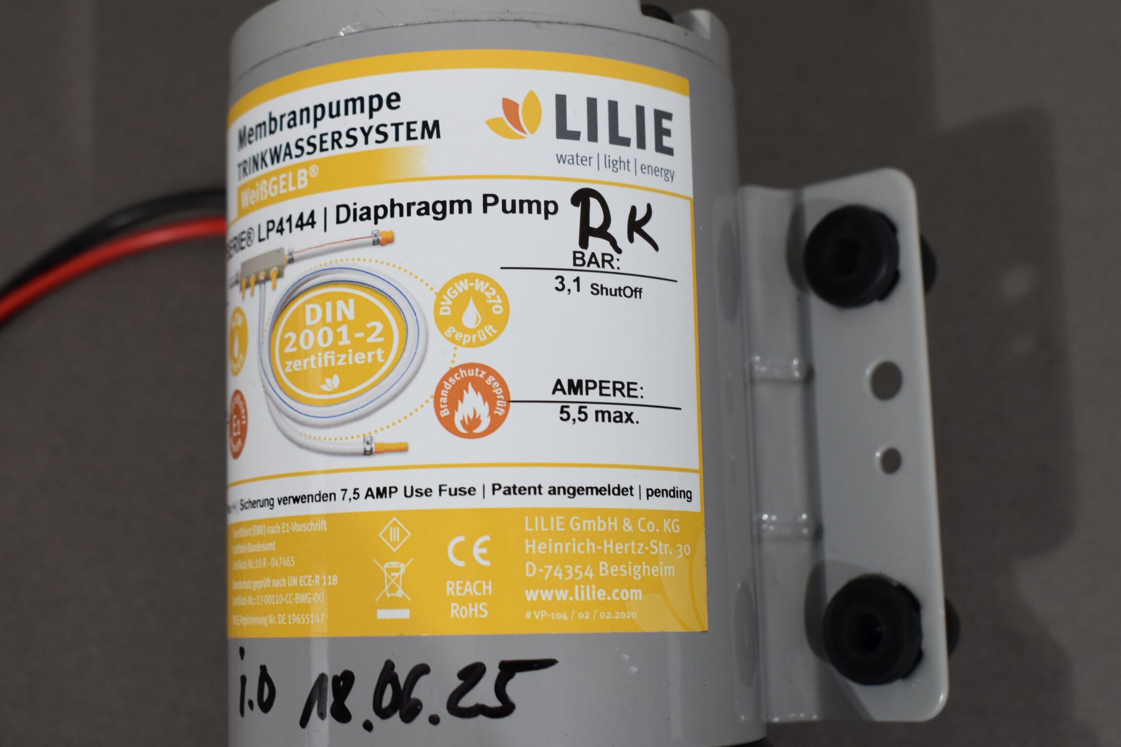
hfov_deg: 35.1
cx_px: 574
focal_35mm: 57
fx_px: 1775
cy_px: 342
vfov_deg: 23.8
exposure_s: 1/60
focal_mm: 34
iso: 400
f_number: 7.1
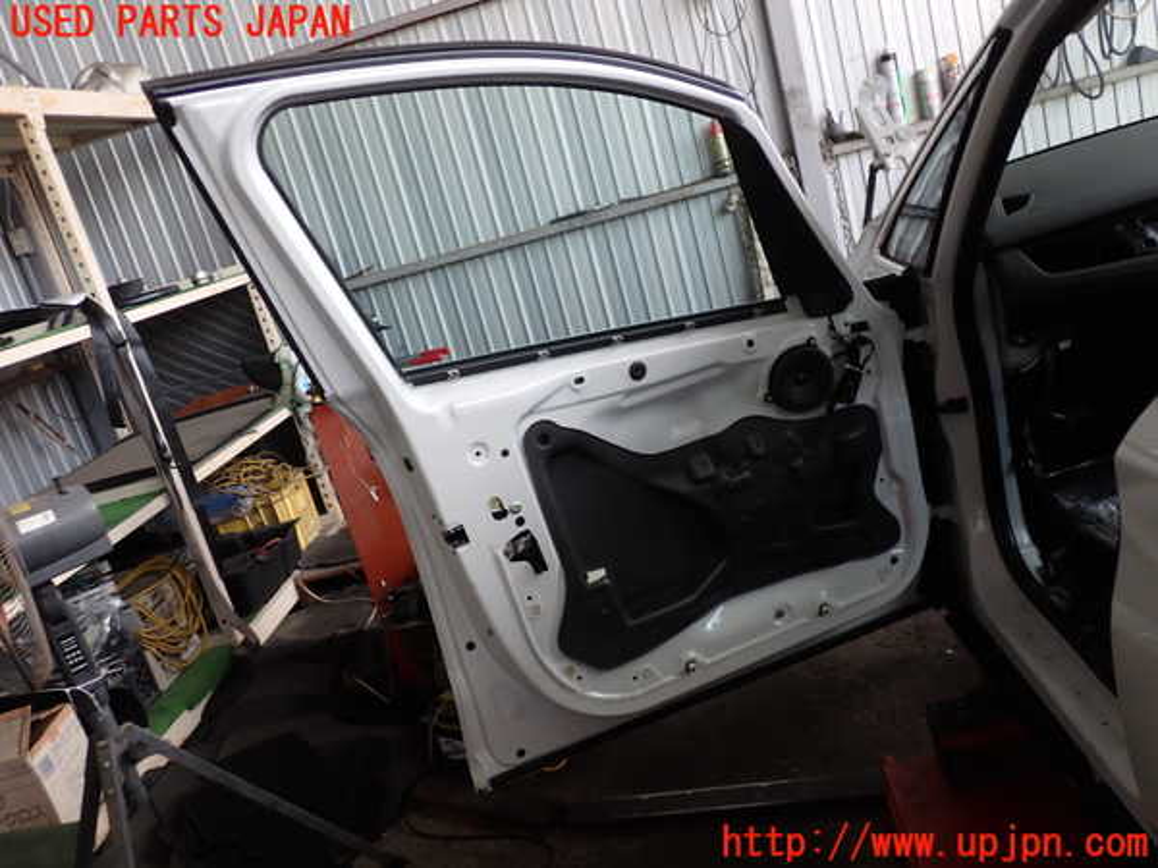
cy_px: 434
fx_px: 1004
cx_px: 579
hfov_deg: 60.0
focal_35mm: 30
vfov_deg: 46.8
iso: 100
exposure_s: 1/80
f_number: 2.3
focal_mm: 5.4
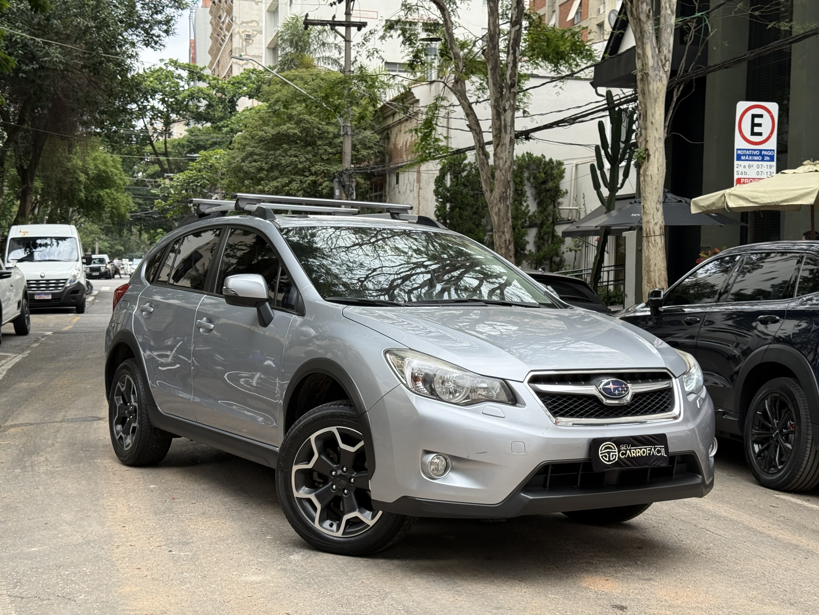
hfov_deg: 39.7
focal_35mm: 48
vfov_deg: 30.3
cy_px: 308
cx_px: 410
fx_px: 1136
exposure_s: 1/1285
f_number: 1.78
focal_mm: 6.76
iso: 64
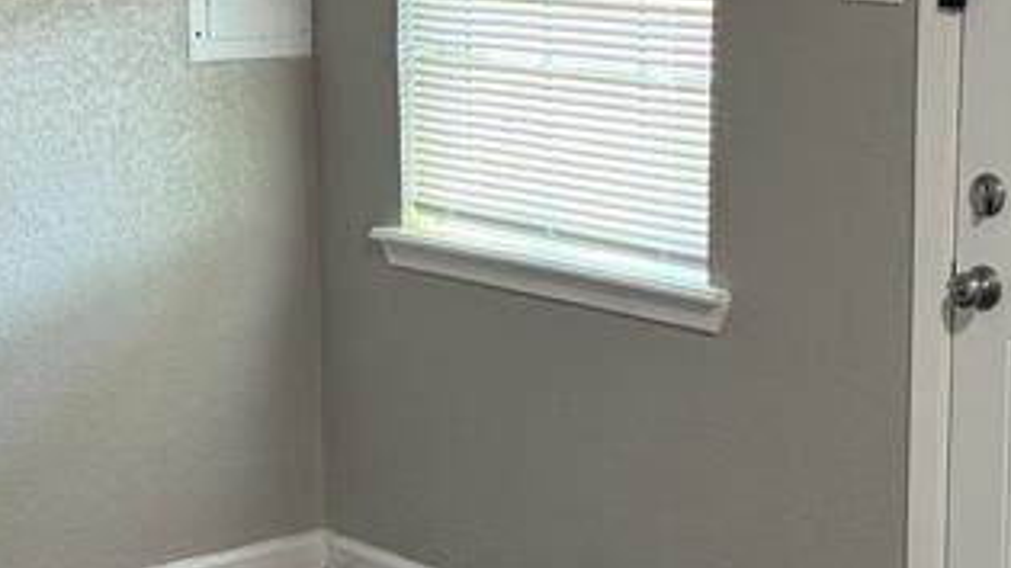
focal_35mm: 85
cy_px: 392
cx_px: 578
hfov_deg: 25.0
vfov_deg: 14.2
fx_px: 2278
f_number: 1.78
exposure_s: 1/77
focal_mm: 6.76
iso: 200
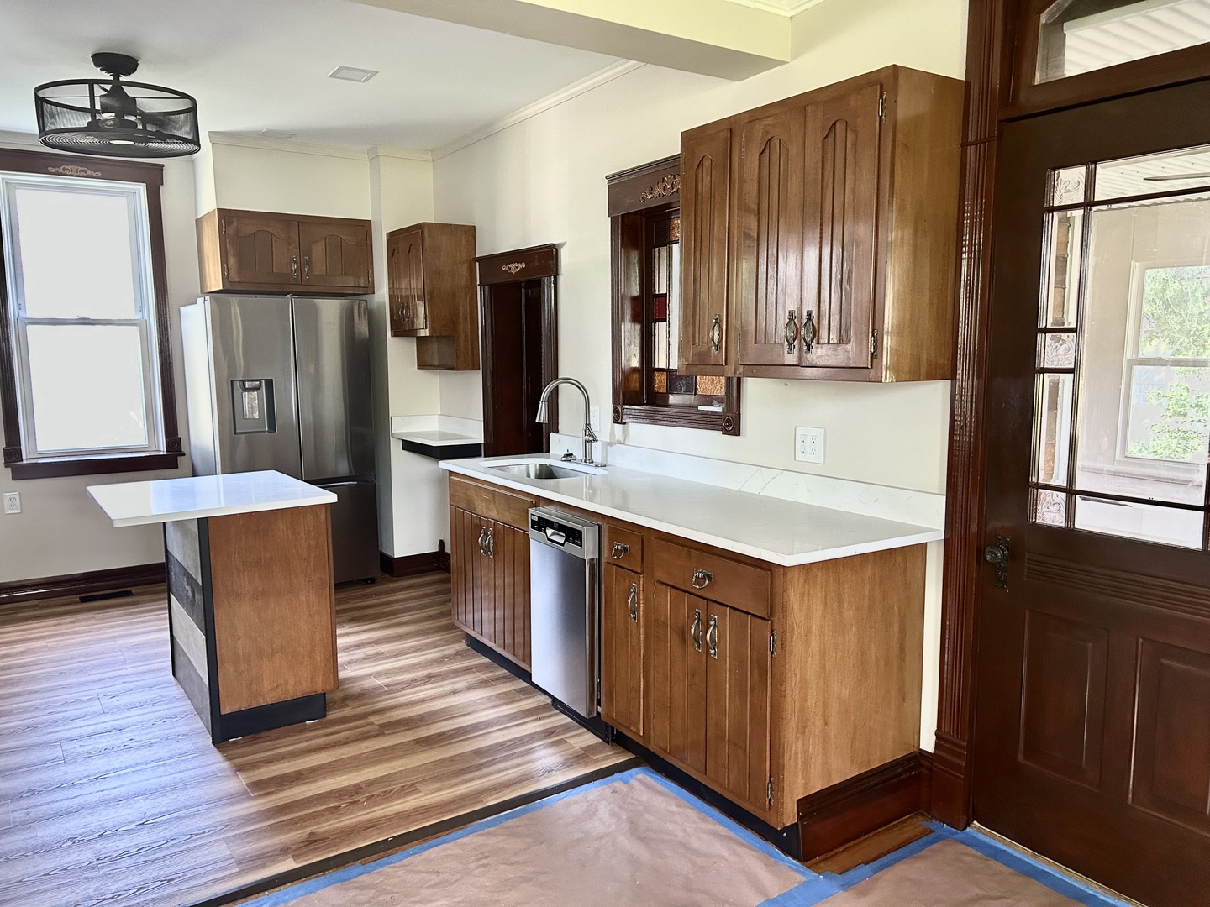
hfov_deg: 67.3
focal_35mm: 26
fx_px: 909
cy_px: 454
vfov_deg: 53.1
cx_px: 605
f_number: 1.5
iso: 320
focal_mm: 5.7
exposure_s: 1/60
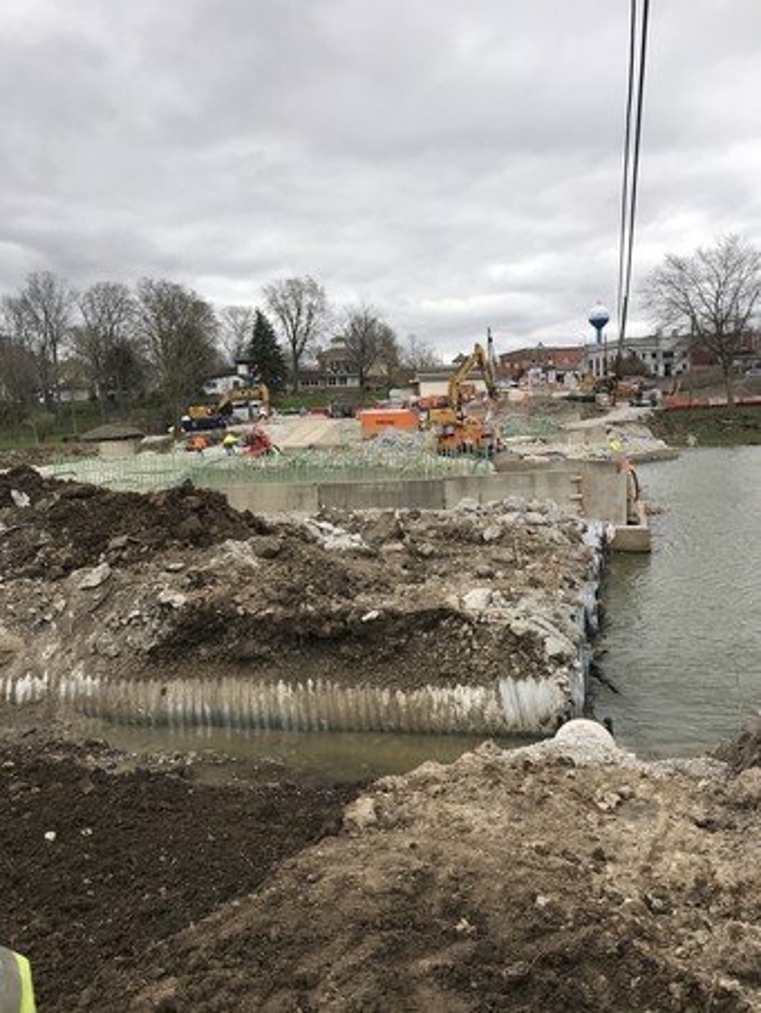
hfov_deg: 49.8
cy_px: 506
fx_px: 820
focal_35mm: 28
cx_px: 380
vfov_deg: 63.4
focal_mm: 3.99
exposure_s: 1/1709
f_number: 1.8
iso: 20
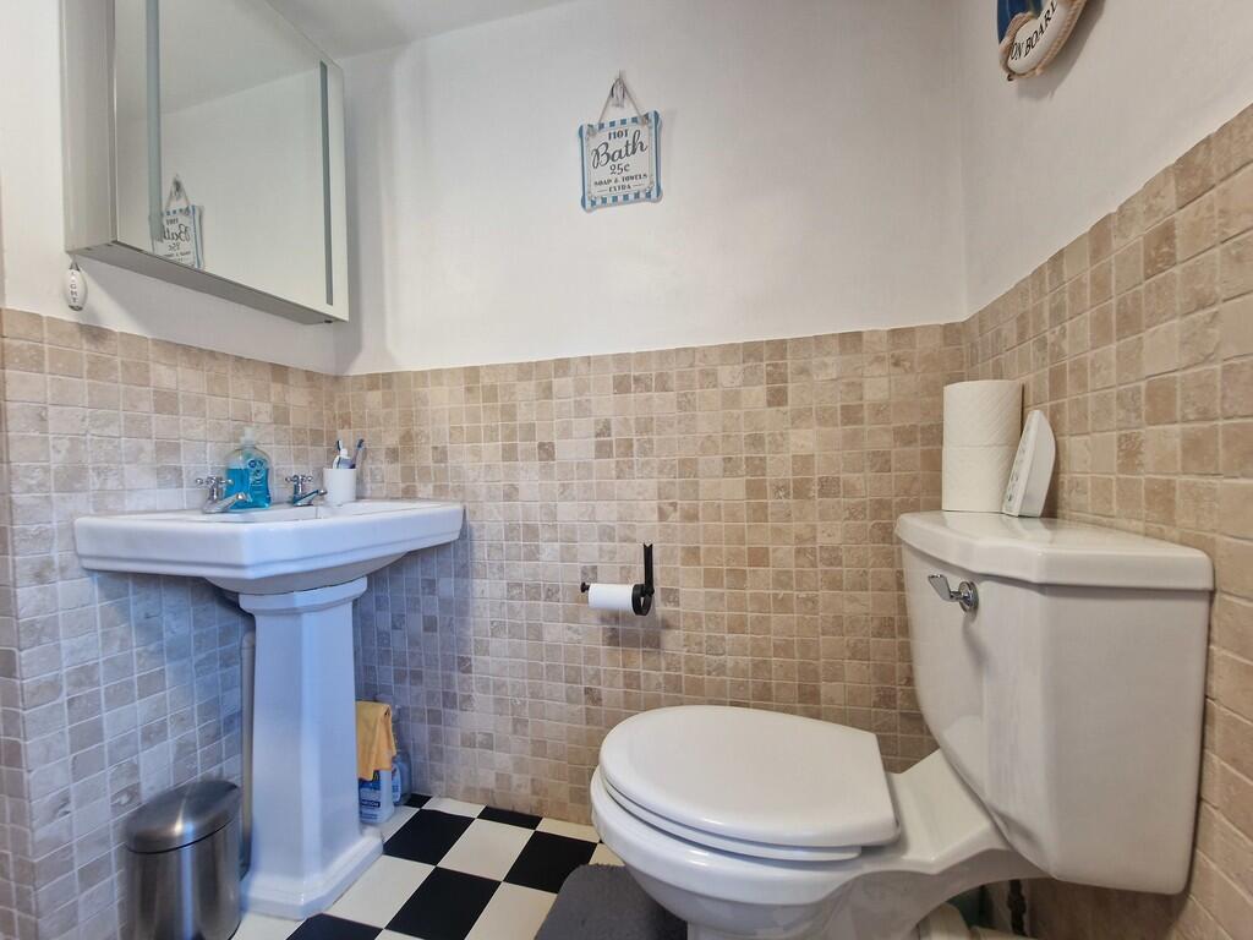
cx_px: 626
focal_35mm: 13
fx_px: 471
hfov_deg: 106.2
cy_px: 470
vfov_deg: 89.9
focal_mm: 2.2
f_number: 2.2
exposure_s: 1/50
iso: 200
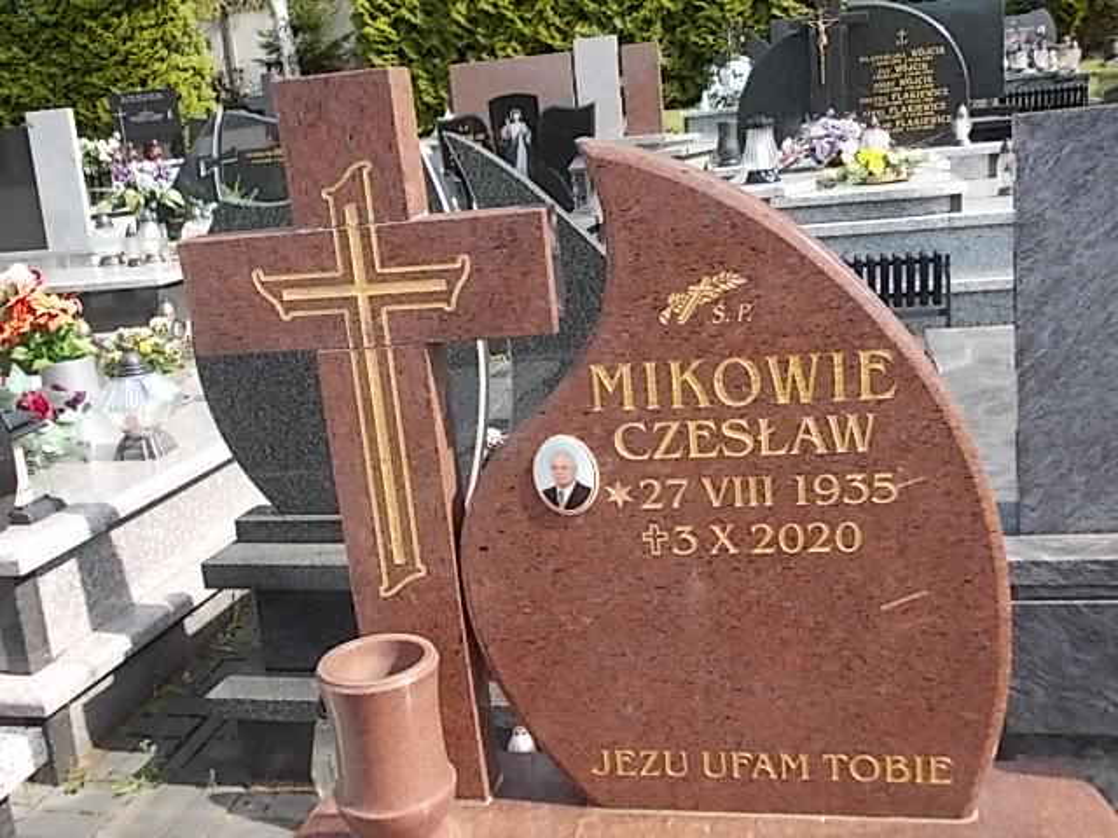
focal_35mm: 38
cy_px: 419
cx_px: 559
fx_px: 1227
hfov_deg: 49.0
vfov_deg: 37.7
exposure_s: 1/320
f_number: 3.1
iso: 80
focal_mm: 5.3
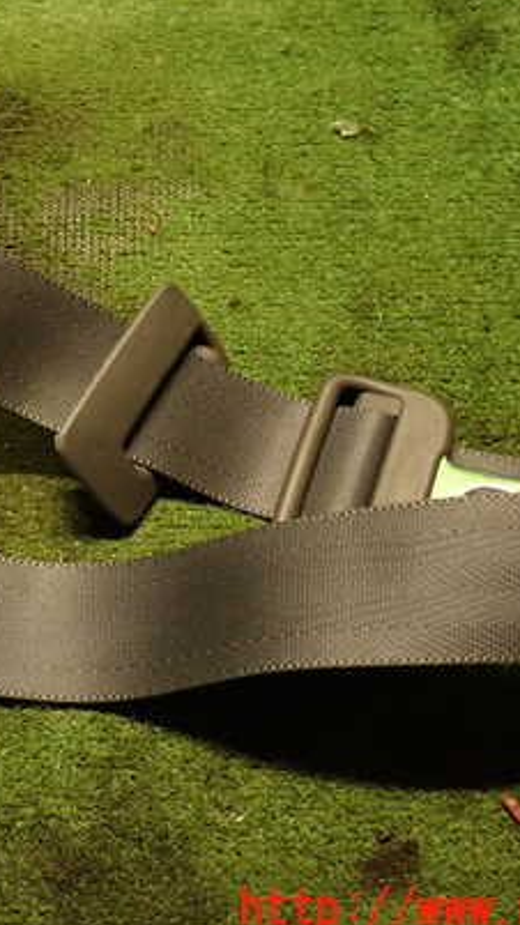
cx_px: 69
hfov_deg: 22.6
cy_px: 421
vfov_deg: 39.8
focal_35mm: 52
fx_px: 1275
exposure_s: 1/30
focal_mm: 5.79
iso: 500
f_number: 2.4
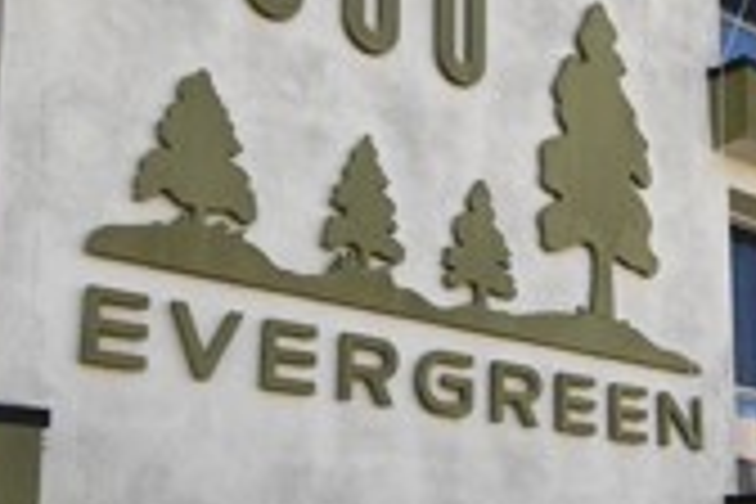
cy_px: 416
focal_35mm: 57
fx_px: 1197
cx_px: 580
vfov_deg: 23.4
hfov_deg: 34.2
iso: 200
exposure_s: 1/800
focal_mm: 10
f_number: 4
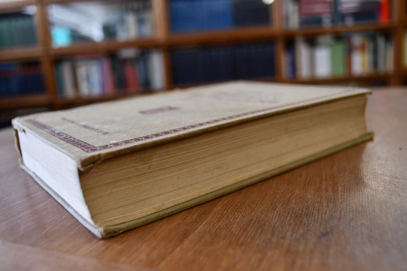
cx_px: 204
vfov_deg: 38.9
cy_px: 136
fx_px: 384
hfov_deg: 55.8
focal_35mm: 34
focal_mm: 23
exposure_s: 1/160
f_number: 3.8
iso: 800
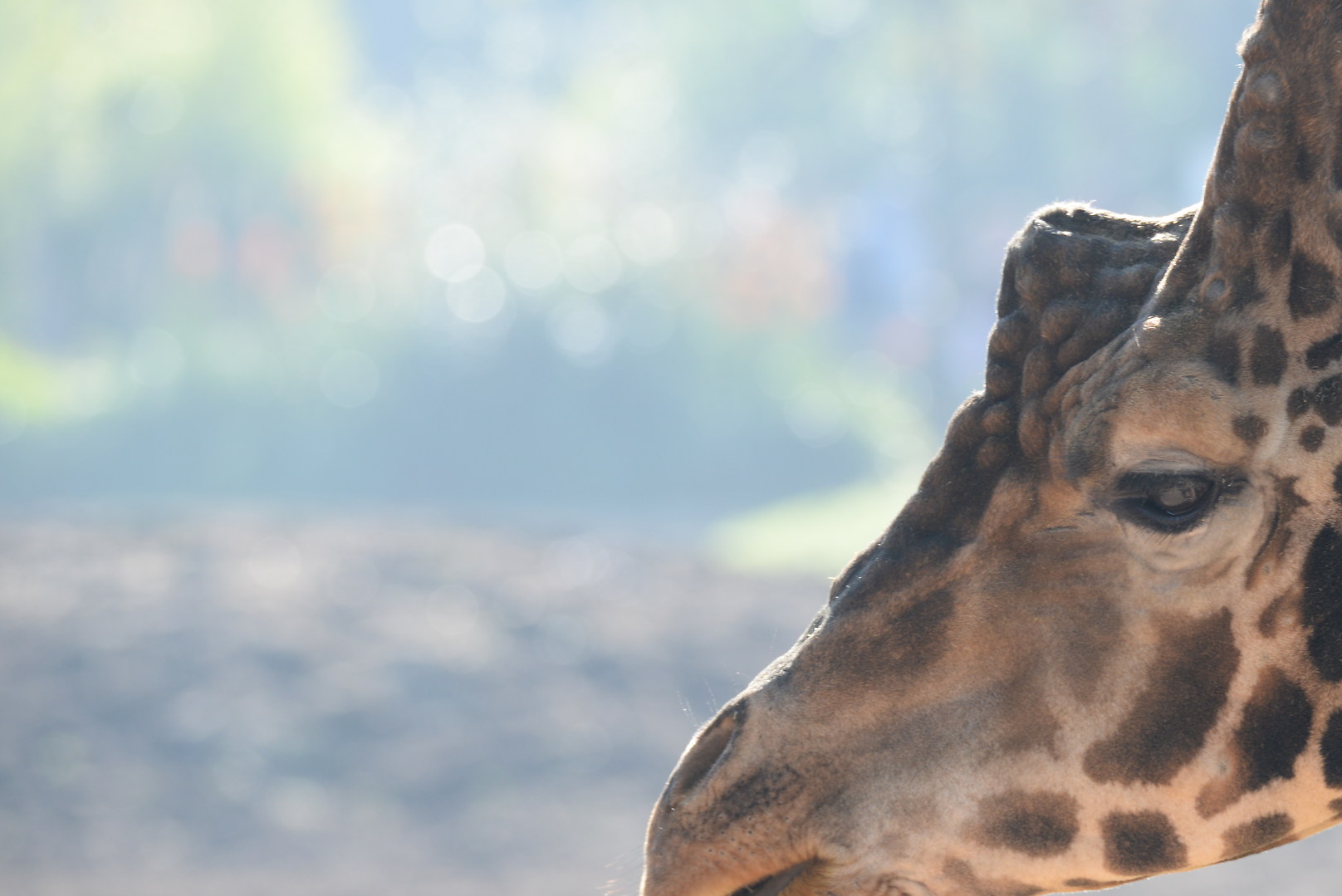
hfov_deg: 4.2
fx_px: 18273
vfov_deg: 2.8
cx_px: 989
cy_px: 523
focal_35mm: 490
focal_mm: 330
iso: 500
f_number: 8
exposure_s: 1/250
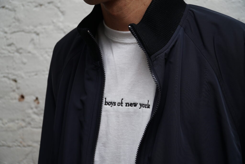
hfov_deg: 27.5
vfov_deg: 18.6
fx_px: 500
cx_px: 122
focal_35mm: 74
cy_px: 82
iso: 200
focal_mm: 49
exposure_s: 1/200
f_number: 4
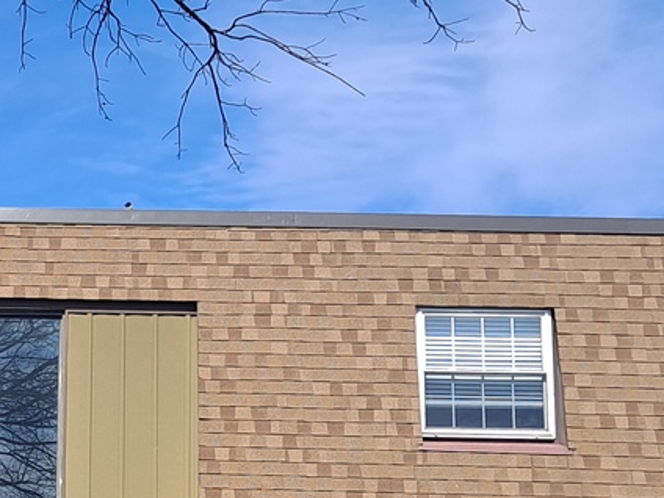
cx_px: -9
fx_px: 1630
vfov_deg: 17.2
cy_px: 390
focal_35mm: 85
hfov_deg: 22.1
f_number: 2
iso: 32
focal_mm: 4.6
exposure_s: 1/946
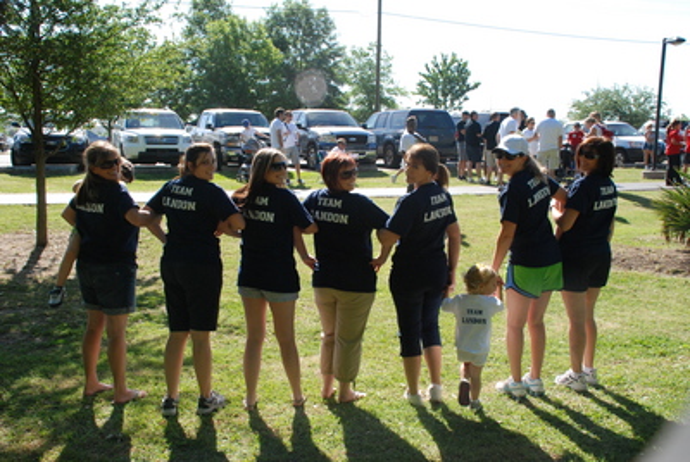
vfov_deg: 37.0
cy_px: 231
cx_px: 345
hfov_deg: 53.1
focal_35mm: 36
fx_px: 691
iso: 640
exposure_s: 1/400
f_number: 10
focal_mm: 24
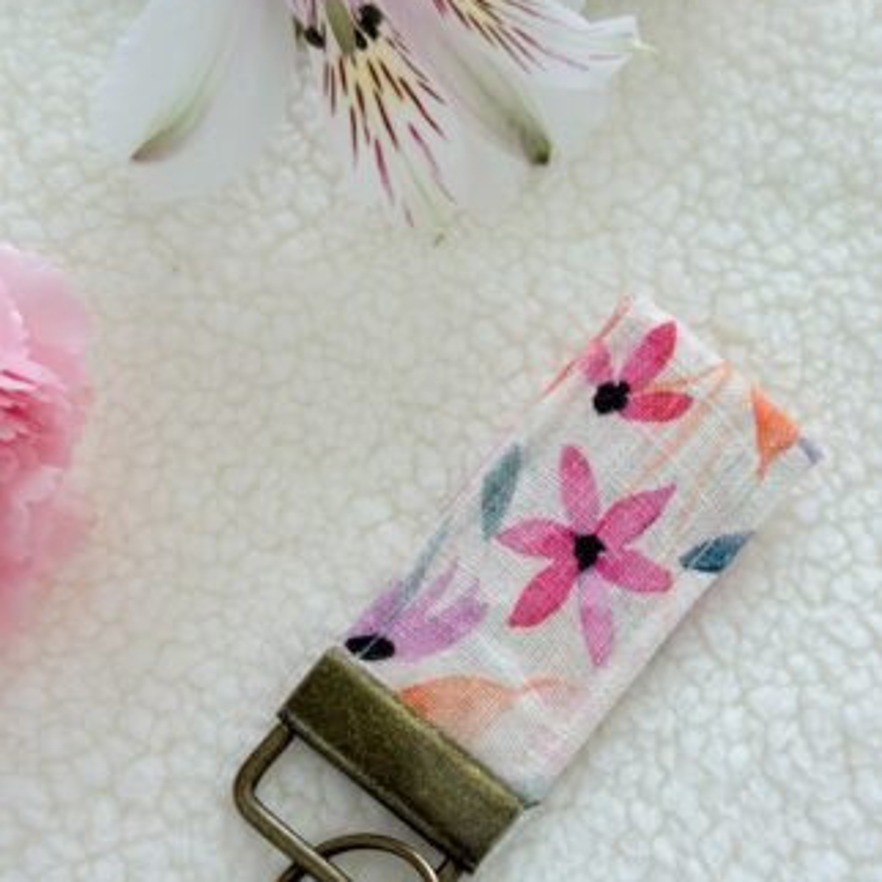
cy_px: 556
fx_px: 1643
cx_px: 441
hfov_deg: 30.0
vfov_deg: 29.9
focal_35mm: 57
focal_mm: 6.76
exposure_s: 1/121
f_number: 1.78
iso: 80
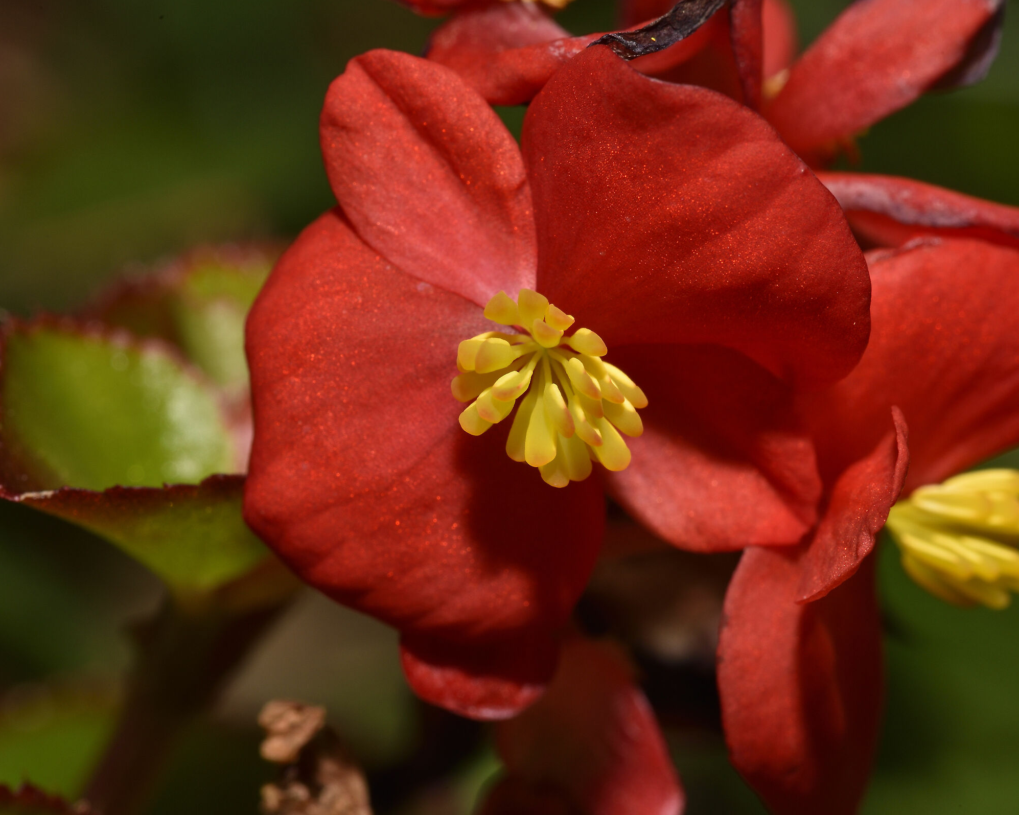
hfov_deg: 17.0
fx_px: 3408
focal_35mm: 113
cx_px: 546
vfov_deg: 13.6
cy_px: 407
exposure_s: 1/200
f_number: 32
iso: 100
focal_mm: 100
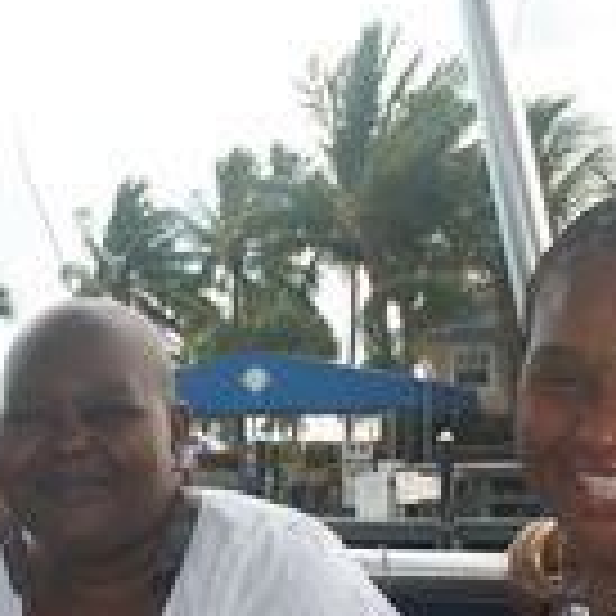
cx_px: -36
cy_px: 445
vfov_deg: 19.2
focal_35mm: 90
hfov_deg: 18.7
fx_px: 1812
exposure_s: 1/125
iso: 80
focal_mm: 6.3
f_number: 4.5
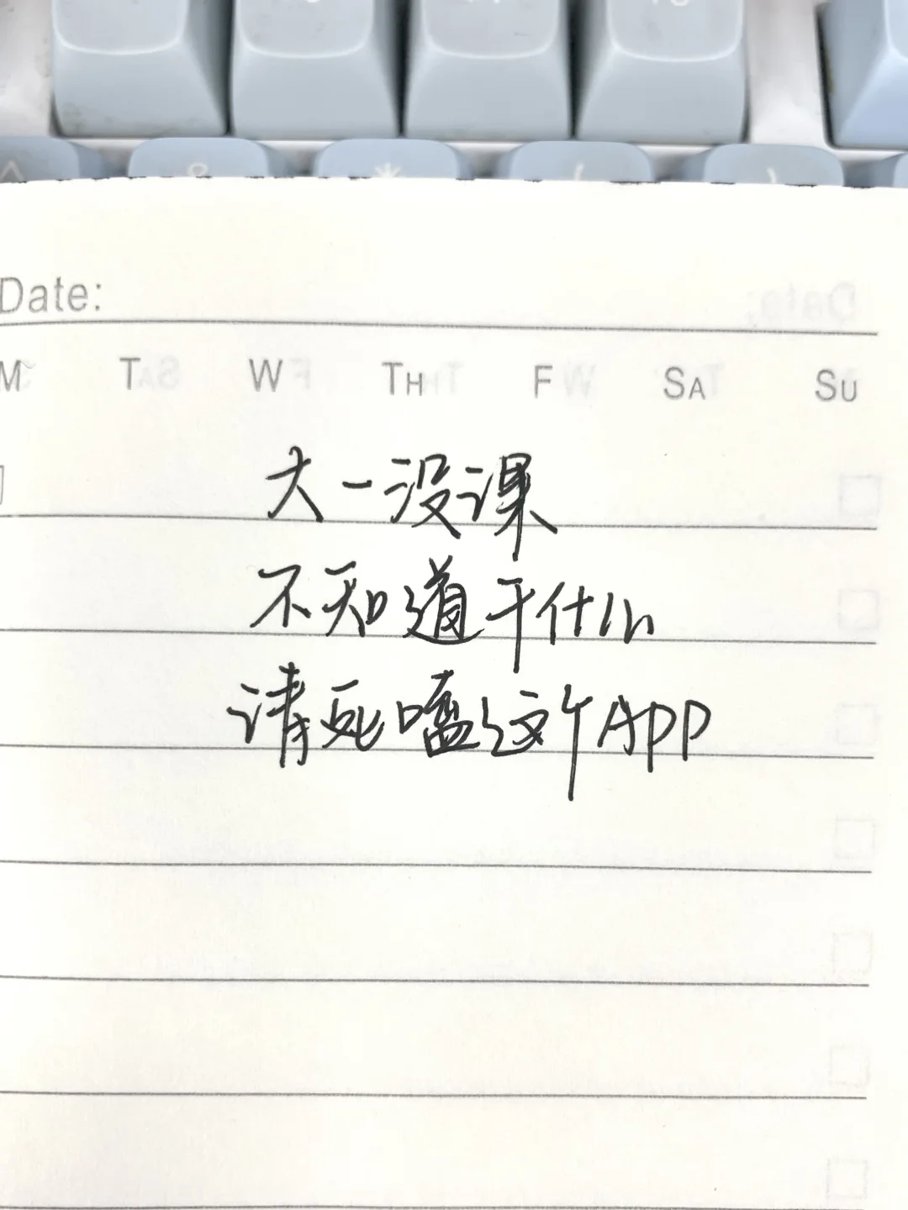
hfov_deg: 53.1
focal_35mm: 26
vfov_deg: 67.3
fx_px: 909
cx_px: 454
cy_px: 605
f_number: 1.8
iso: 100
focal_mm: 4.25
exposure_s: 1/73
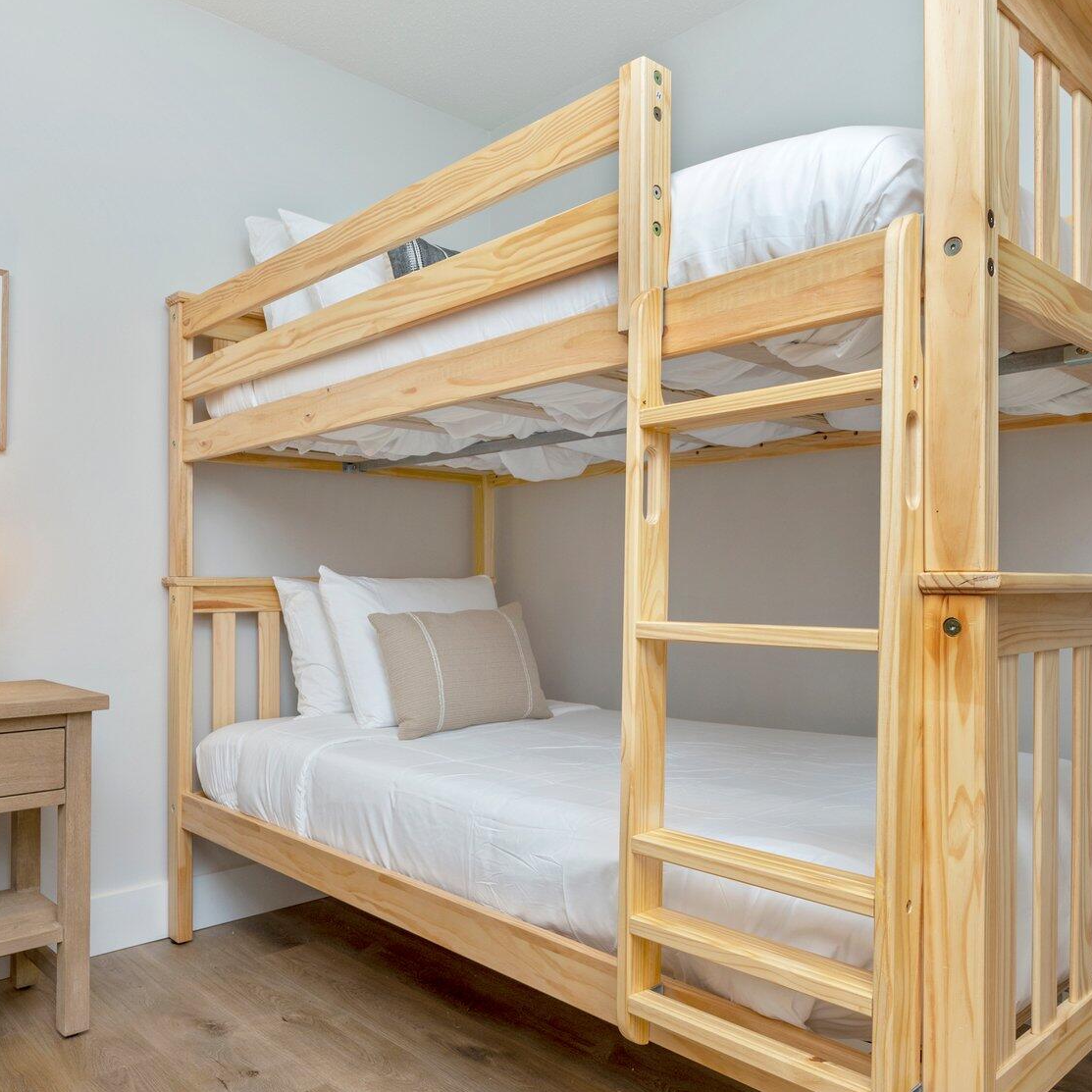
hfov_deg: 61.3
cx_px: 499
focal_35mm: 26
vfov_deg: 61.3
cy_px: 585
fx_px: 920
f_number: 9
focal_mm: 16.5
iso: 500
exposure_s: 1/30
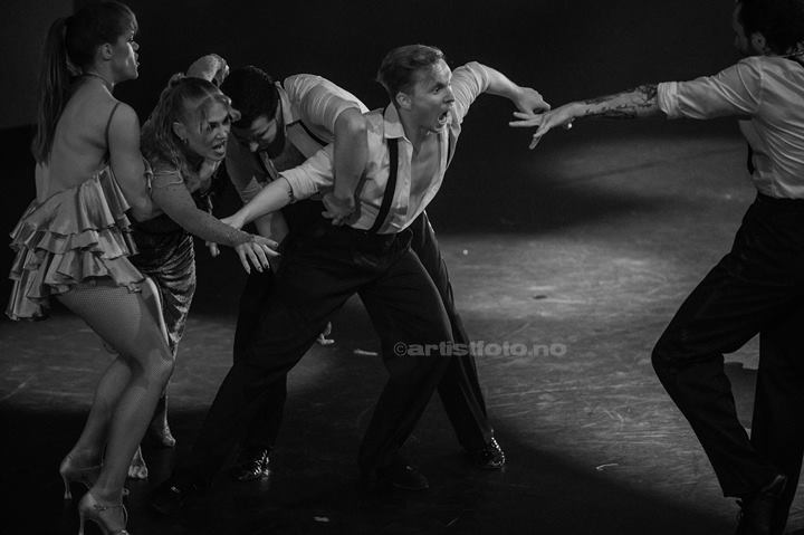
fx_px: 4463
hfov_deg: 10.3
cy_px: 268
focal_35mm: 200
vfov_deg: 6.9
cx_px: 402
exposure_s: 1/800
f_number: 2.8
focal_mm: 200
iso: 2000
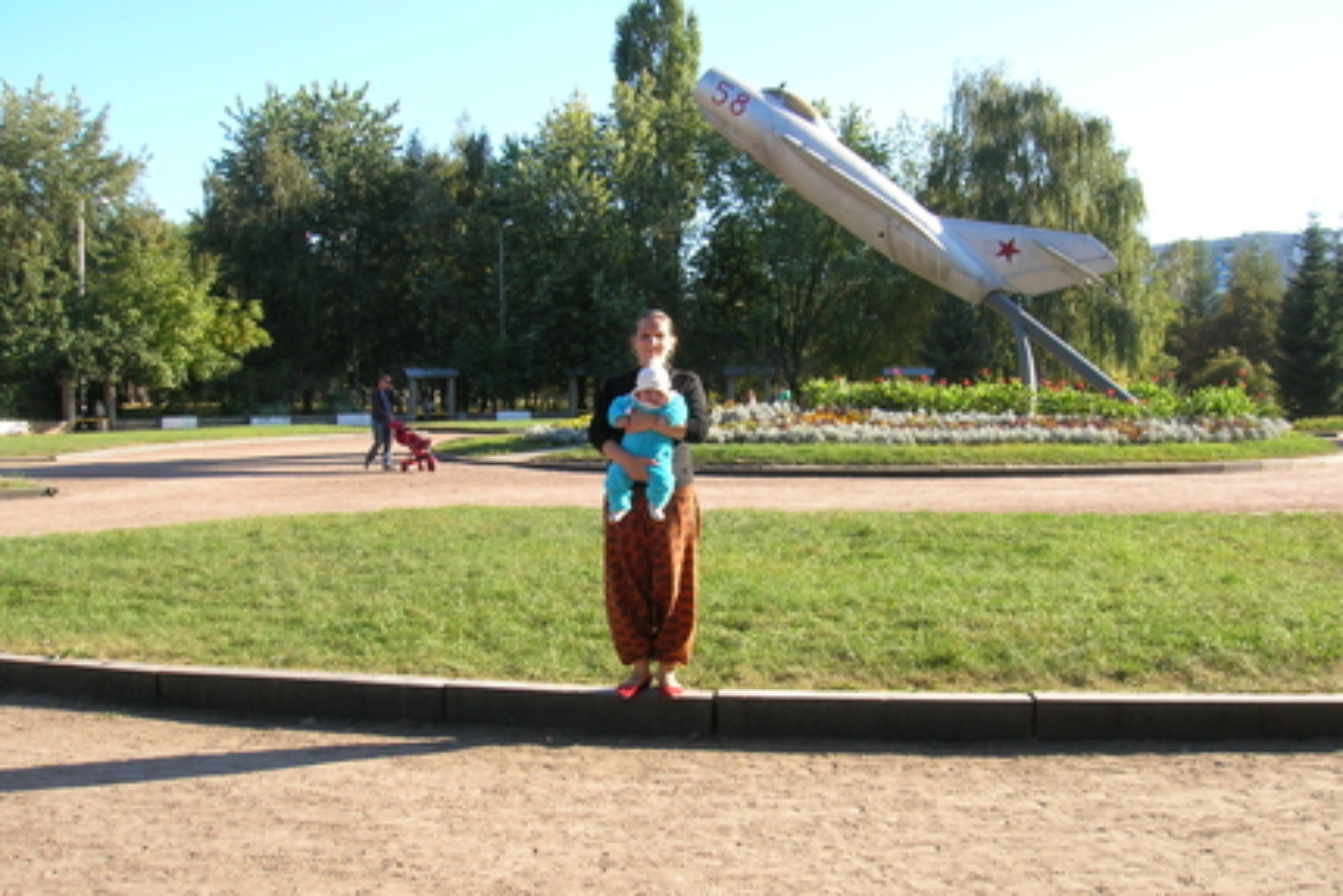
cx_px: 681
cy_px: 510
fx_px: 1381
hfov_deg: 51.9
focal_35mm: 37
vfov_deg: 35.9
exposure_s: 1/120
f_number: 4.9
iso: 50
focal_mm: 5.7
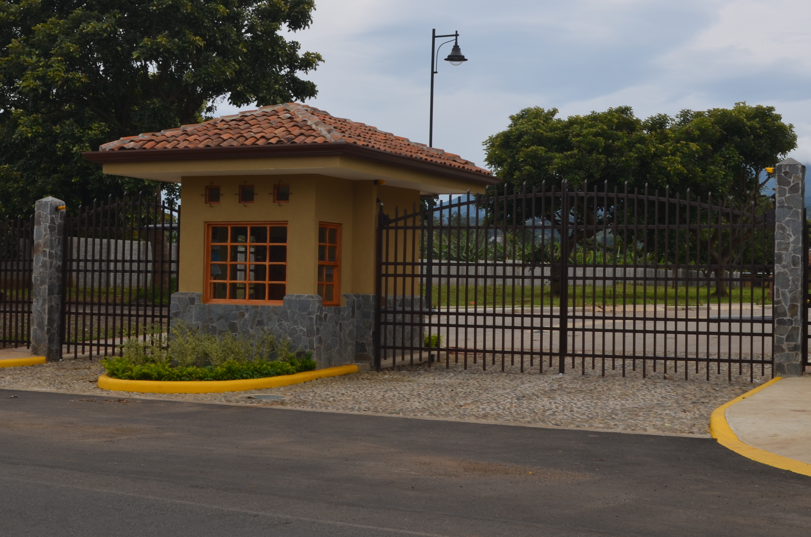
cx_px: 378
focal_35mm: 61
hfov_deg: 32.9
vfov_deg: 22.1
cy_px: 225
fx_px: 1371
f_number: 10
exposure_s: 1/200
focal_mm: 28
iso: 100
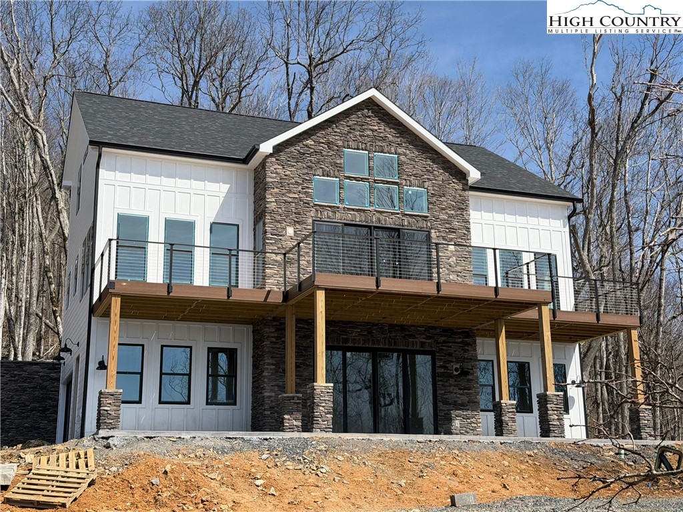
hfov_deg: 39.7
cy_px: 256
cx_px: 342
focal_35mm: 48
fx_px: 947
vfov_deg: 30.3
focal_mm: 6.76
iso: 80
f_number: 1.78
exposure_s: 1/5587
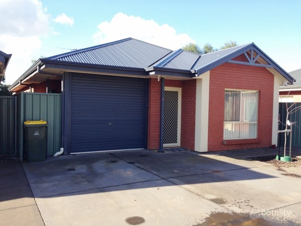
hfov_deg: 55.4
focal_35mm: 33
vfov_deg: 42.9
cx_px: 150
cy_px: 113
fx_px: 287
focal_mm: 4.12
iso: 50
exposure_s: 1/467
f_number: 2.4
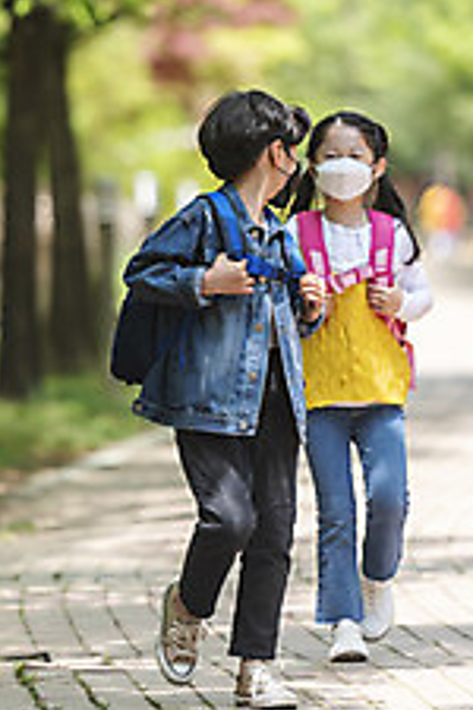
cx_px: 263
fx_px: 6661
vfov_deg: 6.1
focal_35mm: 338
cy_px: 221
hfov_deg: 4.1
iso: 200
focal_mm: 190
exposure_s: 1/500
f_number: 2.8
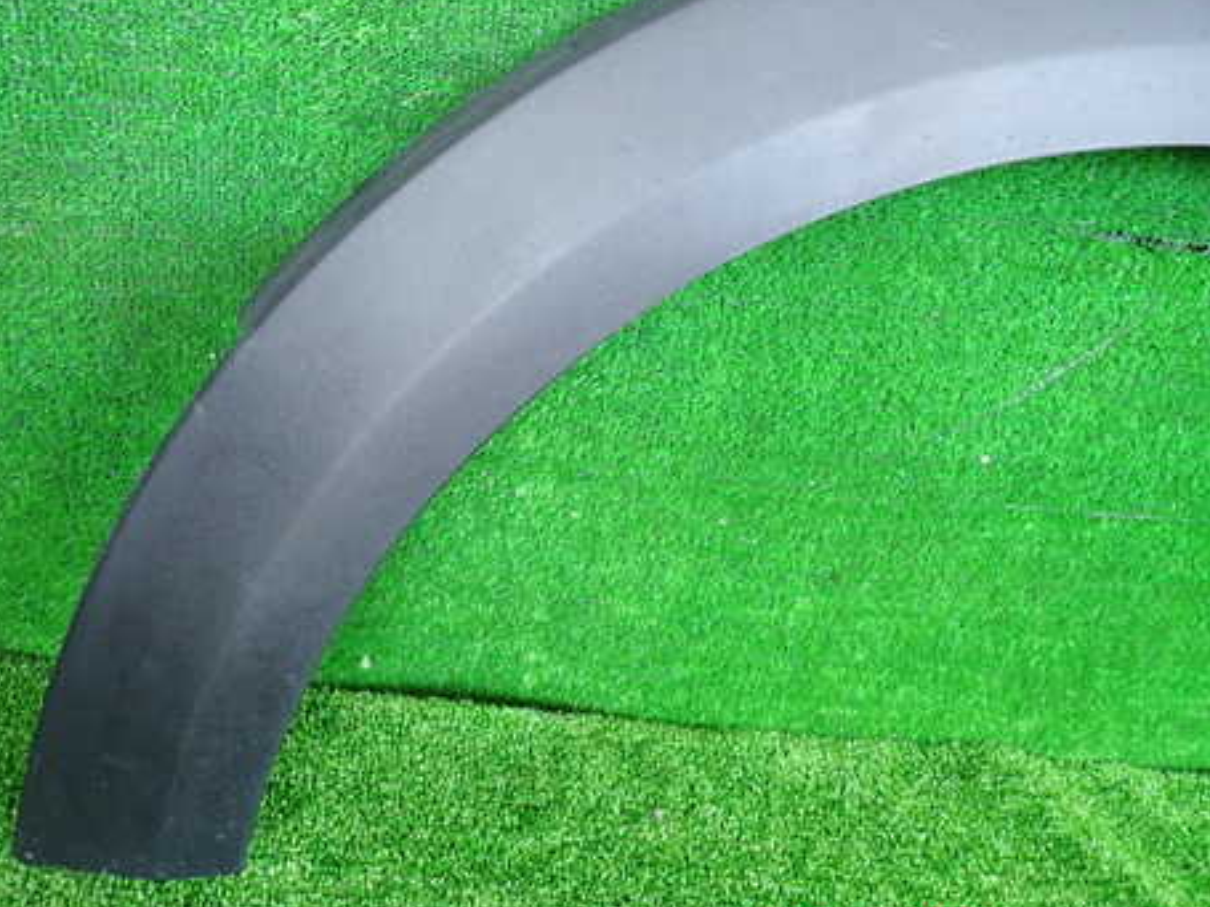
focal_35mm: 33
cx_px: 566
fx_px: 1153
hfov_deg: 55.3
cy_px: 372
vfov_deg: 42.8
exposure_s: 1/80
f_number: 2
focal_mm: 4.5
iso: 200
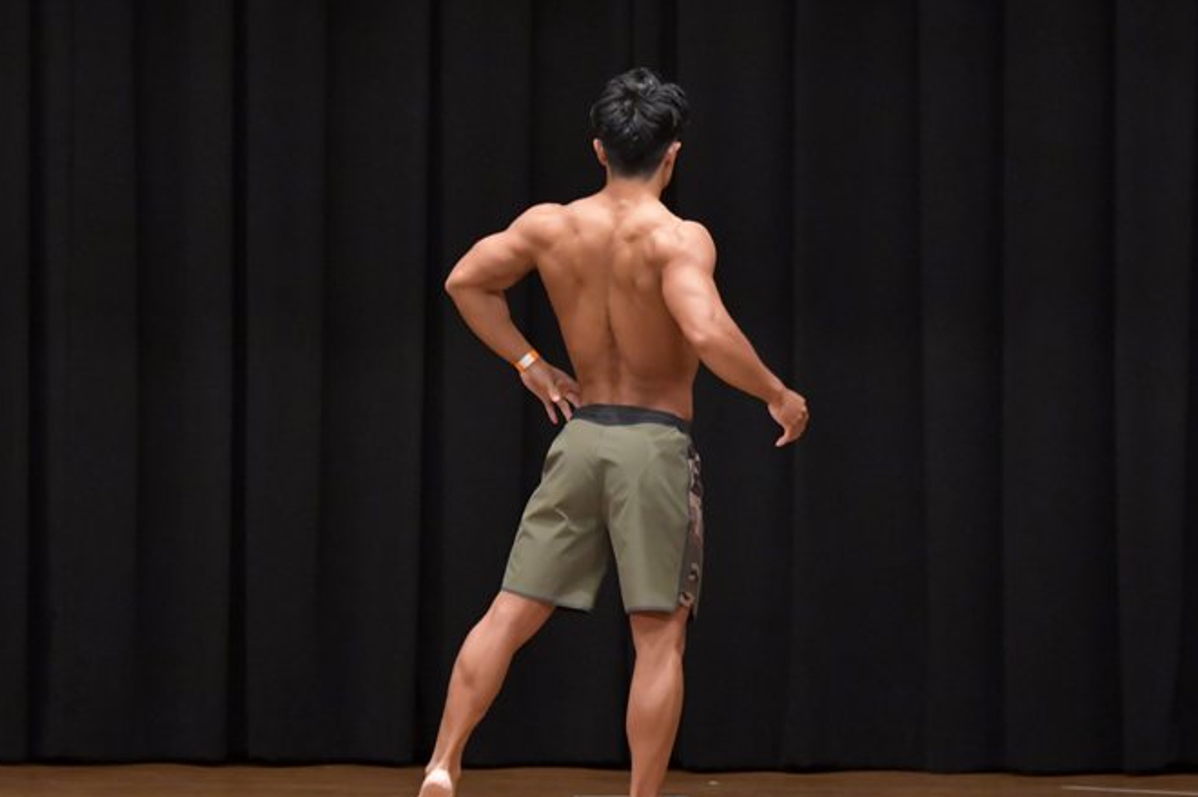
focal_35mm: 282
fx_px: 9377
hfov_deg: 7.3
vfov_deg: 4.9
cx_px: 618
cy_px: 436
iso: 6400
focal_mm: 160
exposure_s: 1/400
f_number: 5.6
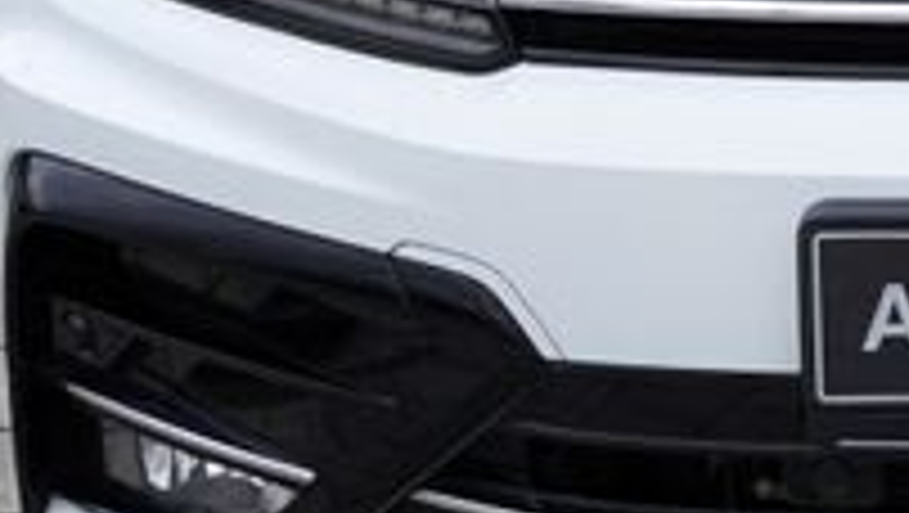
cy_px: -378
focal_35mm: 143
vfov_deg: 8.2
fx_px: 3449
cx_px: 1220
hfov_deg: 14.3
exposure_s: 1/200
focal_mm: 27
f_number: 7.1
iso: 100
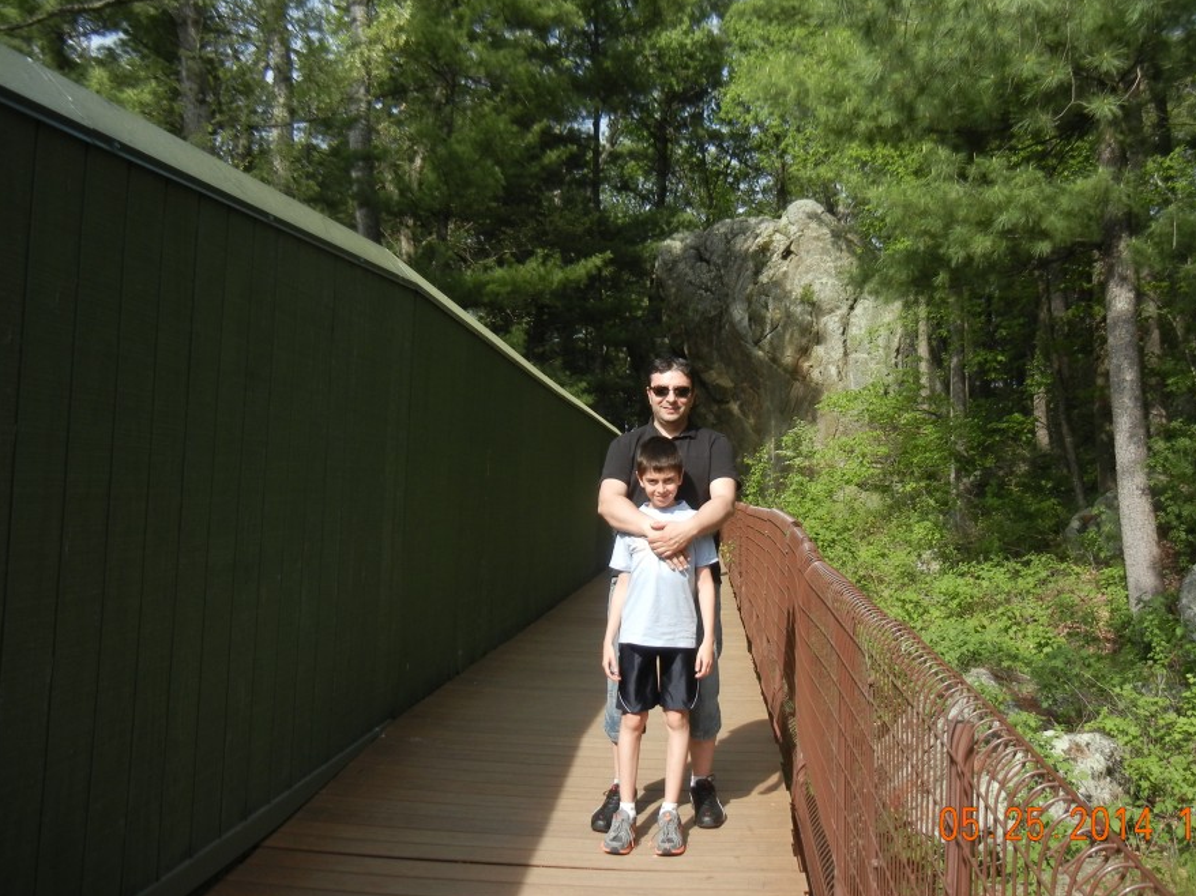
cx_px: 670
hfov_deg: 52.5
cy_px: 410
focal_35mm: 35
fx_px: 1209
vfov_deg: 40.6
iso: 160
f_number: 3.5
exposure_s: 1/770
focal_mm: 5.4
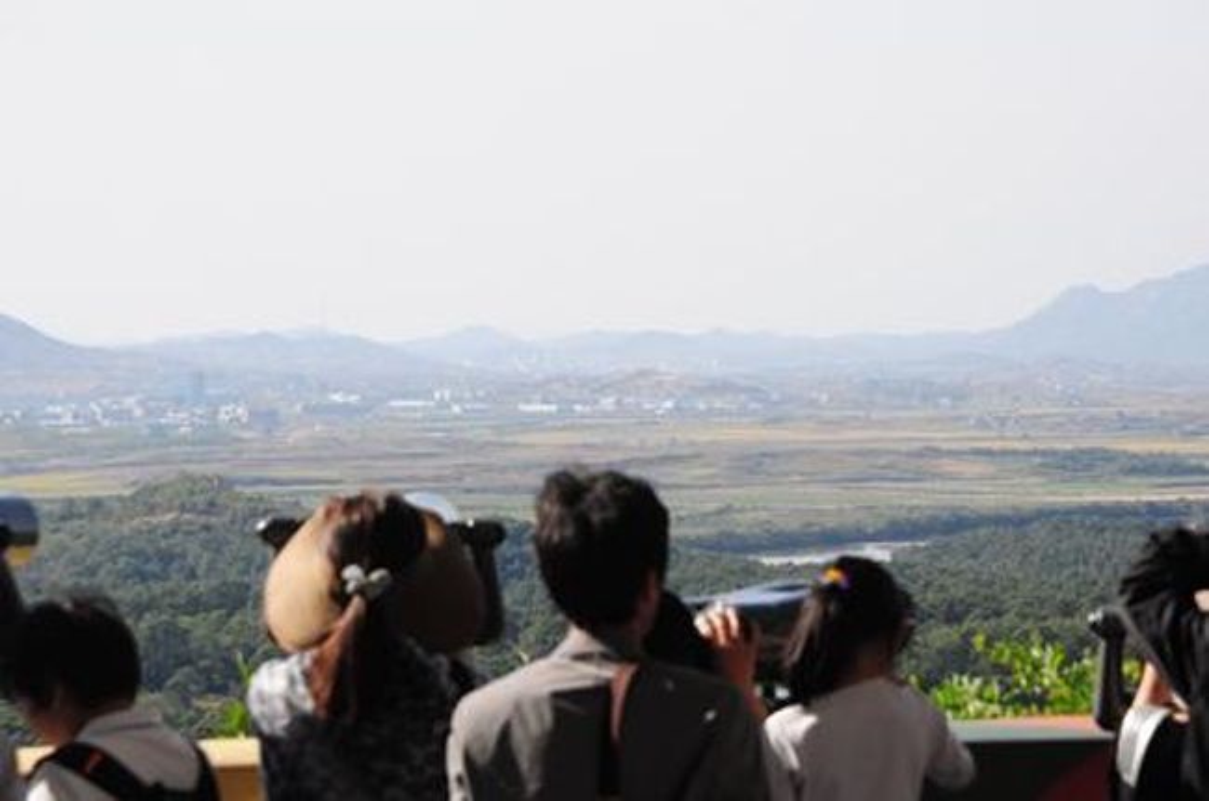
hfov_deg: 16.1
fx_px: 4274
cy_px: 400
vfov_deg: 10.7
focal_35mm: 128
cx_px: 604
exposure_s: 1/1250
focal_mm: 85
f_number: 9
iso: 1000
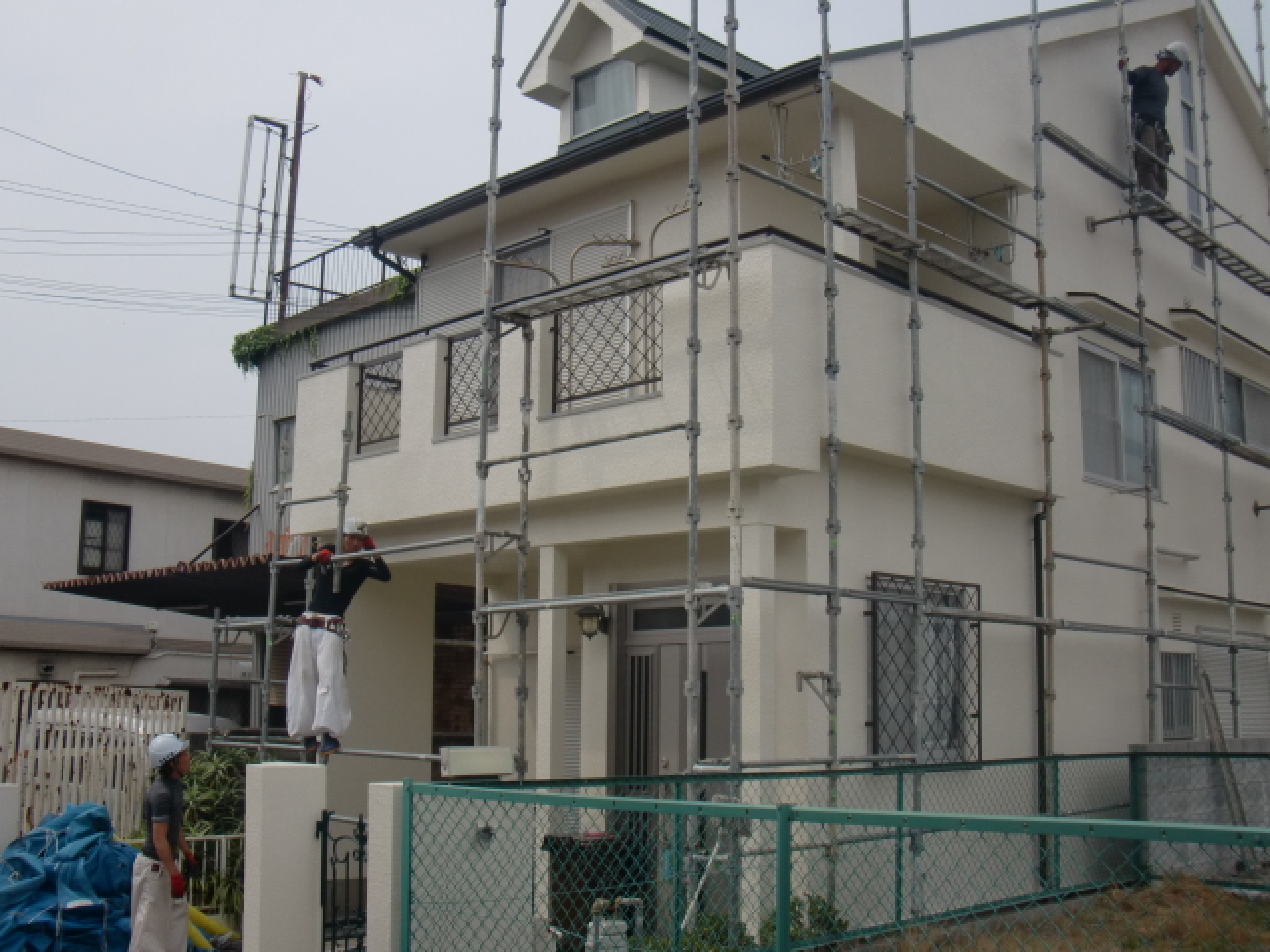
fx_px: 1394
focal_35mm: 38
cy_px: 476
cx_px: 635
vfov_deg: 37.7
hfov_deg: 49.0
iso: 64
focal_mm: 6.66
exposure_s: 1/800
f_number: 3.9
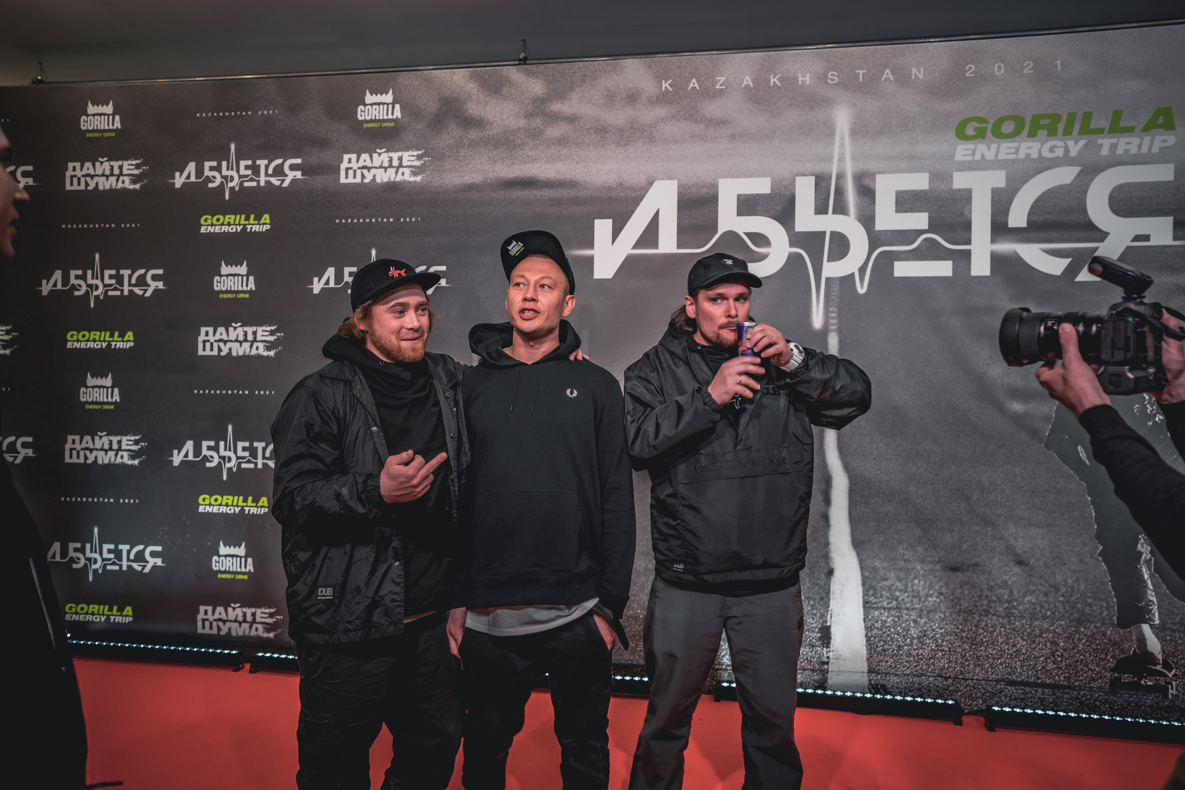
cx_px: 592
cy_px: 395
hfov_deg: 65.5
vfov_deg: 46.4
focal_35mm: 28
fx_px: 922
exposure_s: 1/100
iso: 50
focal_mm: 28
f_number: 2.8
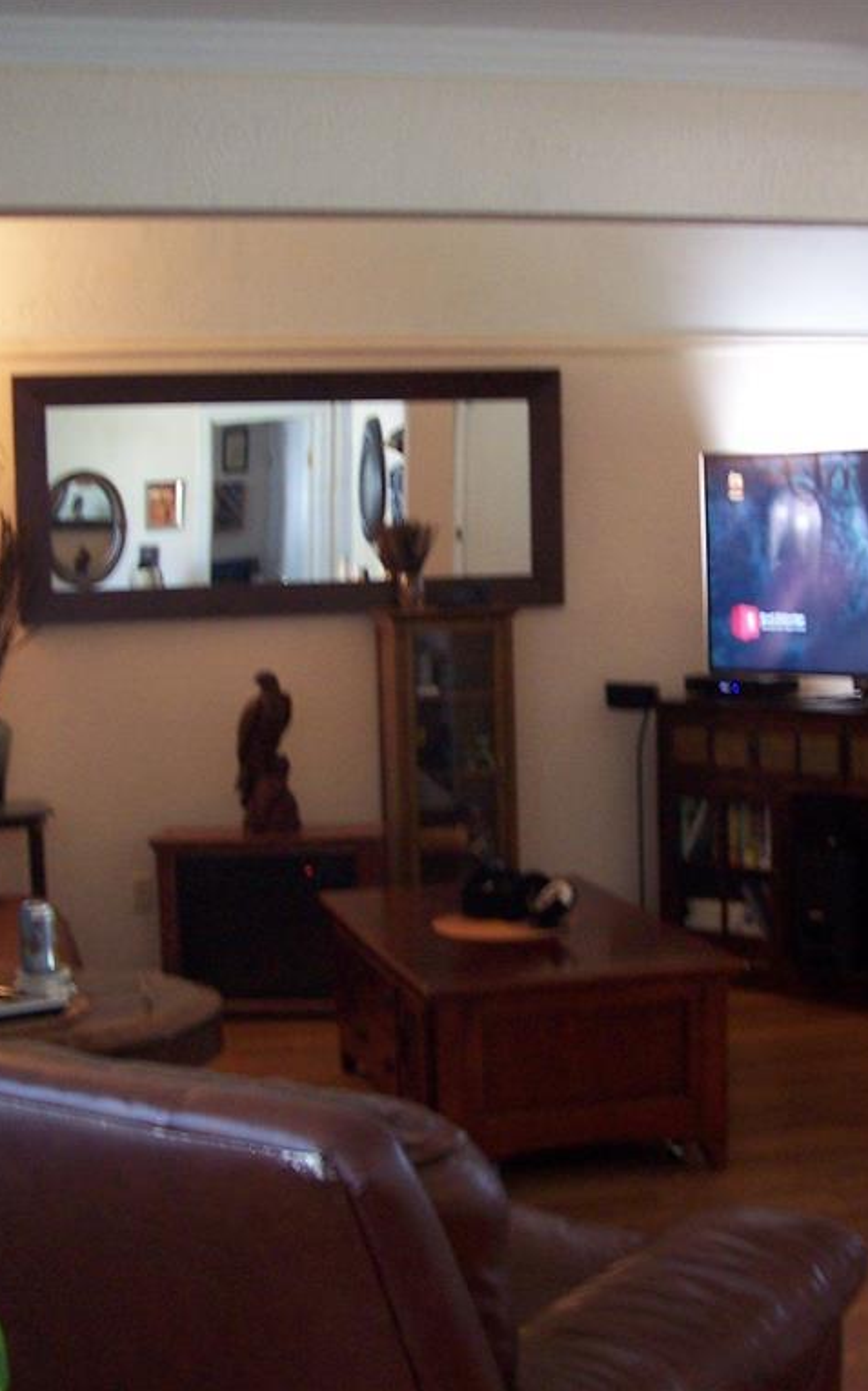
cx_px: 511
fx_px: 2045
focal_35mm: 54
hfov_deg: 23.9
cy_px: 694
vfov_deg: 37.5
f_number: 2.8
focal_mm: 6.3
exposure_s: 1/8
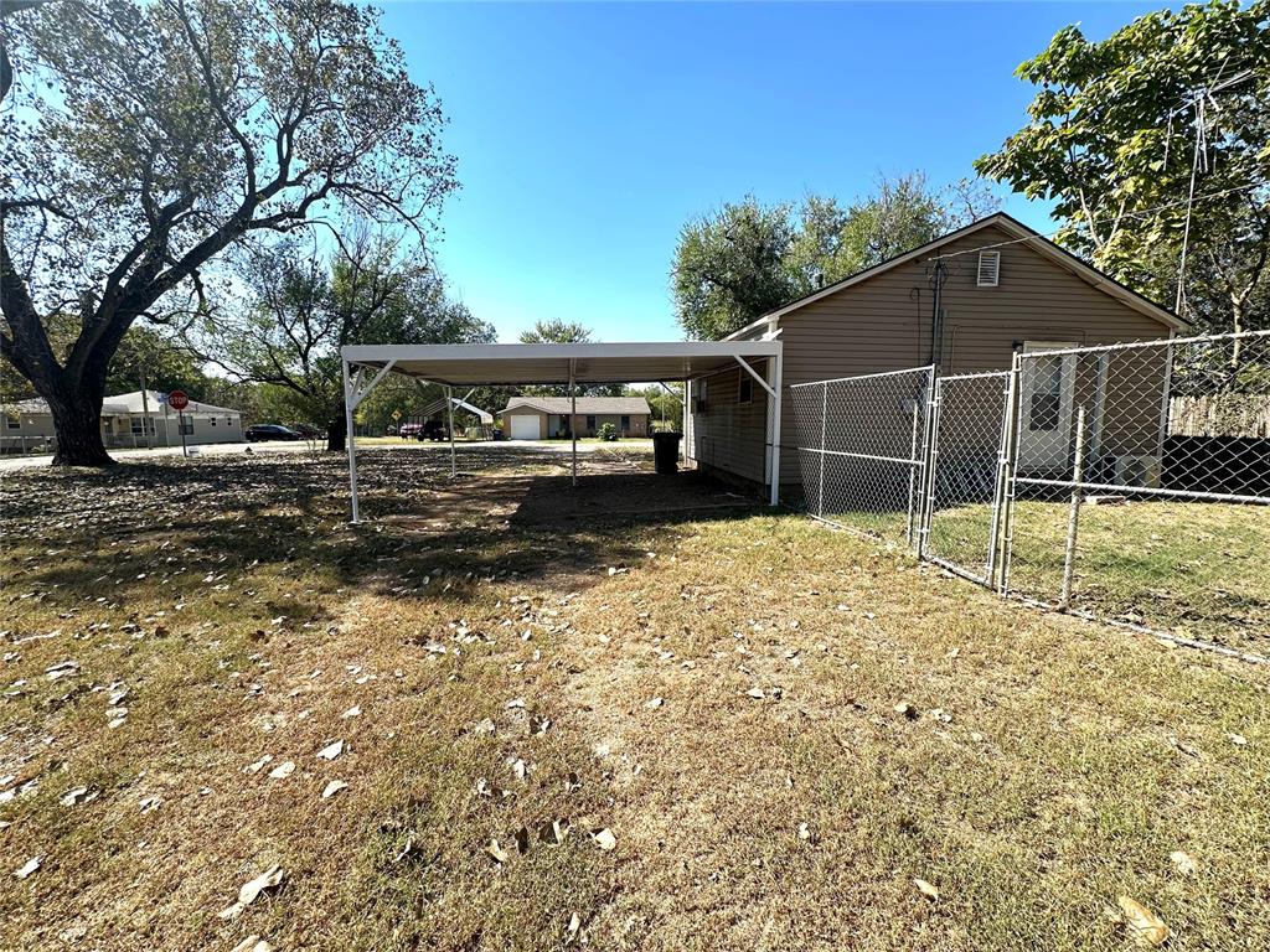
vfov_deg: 85.7
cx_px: 635
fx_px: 514
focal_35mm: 14
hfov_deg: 102.1
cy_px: 476
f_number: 2.2
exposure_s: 1/924
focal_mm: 2.22
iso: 40
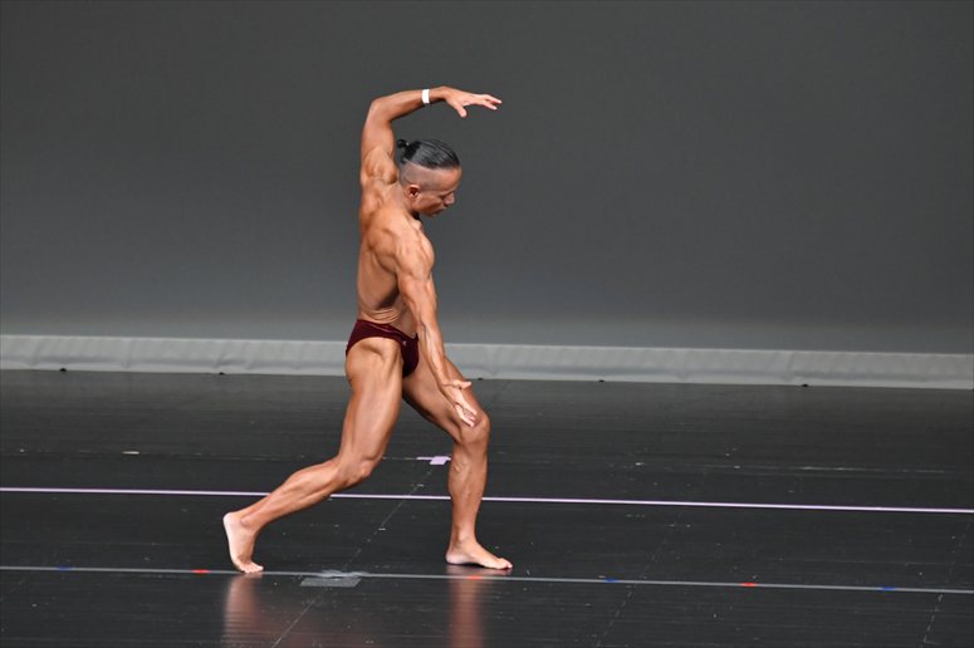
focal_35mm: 315
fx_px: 8518
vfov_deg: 4.4
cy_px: 324
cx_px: 487
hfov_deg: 6.5
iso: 4000
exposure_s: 1/400
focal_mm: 210
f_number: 5.6
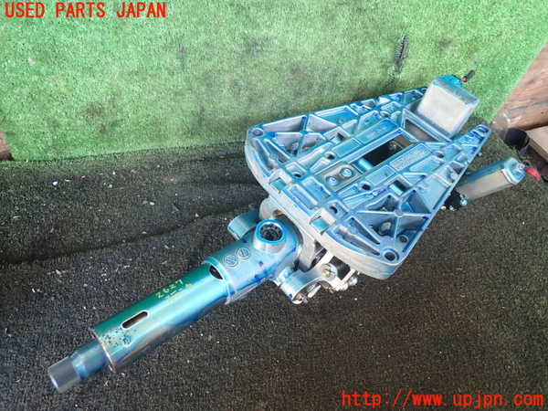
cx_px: 274
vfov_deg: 54.9
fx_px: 396
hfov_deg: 69.4
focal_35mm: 25
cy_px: 206
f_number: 2
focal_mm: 4.5
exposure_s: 1/40
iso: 200
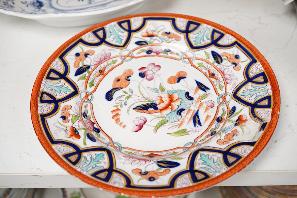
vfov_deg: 29.9
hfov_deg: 43.6
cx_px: 148
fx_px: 371
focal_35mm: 45
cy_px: 99
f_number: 8
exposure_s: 1/125
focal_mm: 30
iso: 1250
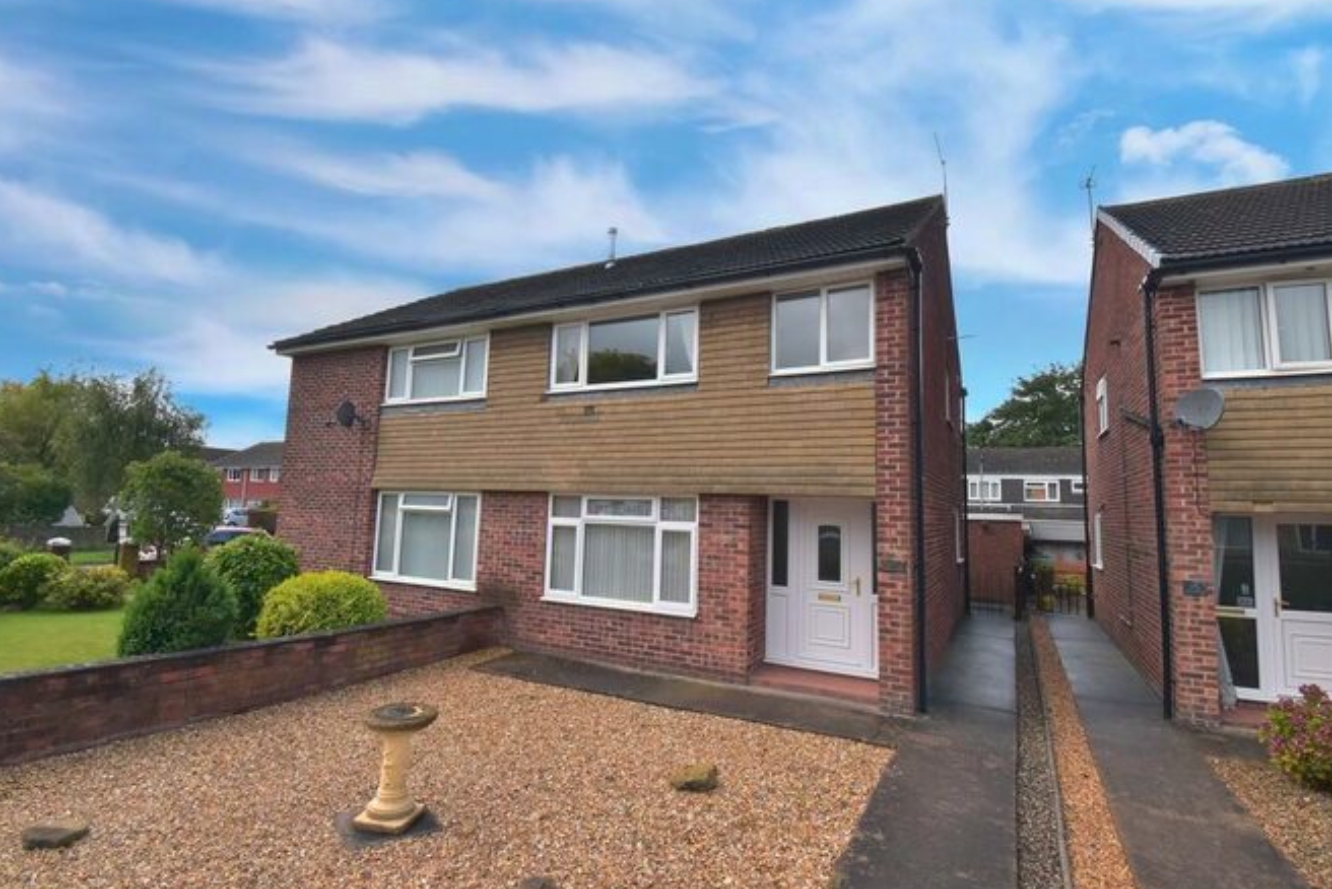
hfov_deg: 96.7
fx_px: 592
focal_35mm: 16
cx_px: 668
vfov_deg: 73.8
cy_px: 443
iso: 400
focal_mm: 10
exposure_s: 1/250
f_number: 10
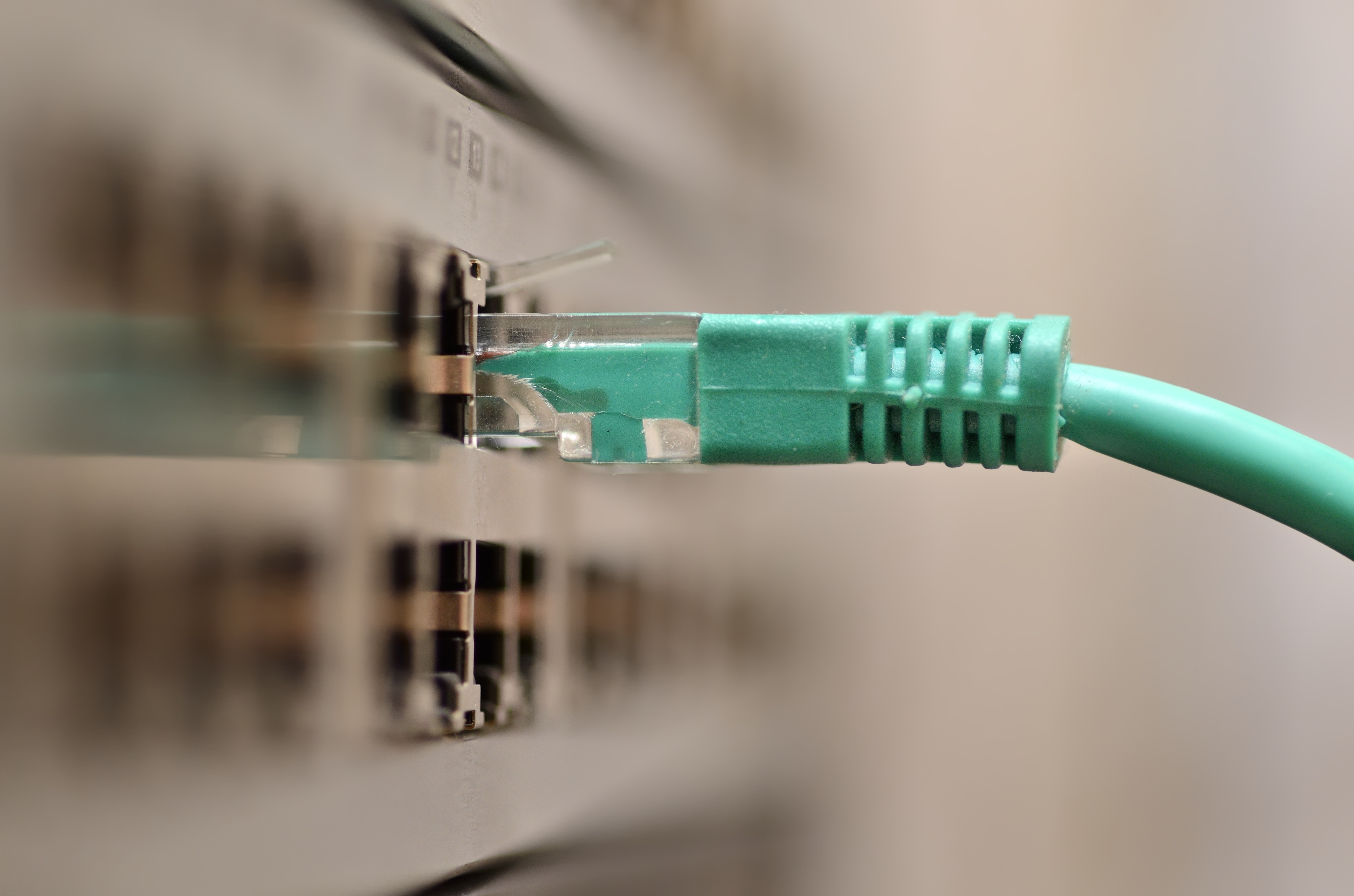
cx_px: 677
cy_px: 448
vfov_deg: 15.1
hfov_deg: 22.7
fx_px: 3378
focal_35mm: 90
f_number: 4
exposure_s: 1/60
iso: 500
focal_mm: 60
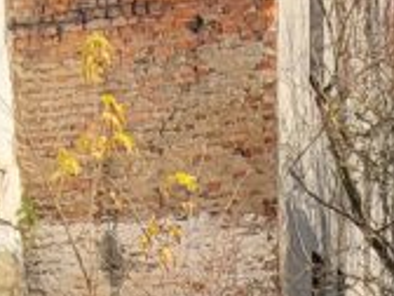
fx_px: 1127
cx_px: 284
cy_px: 686
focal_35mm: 99
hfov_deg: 19.7
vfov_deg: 12.2
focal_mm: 1.74
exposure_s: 1/603
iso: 32
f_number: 2.2
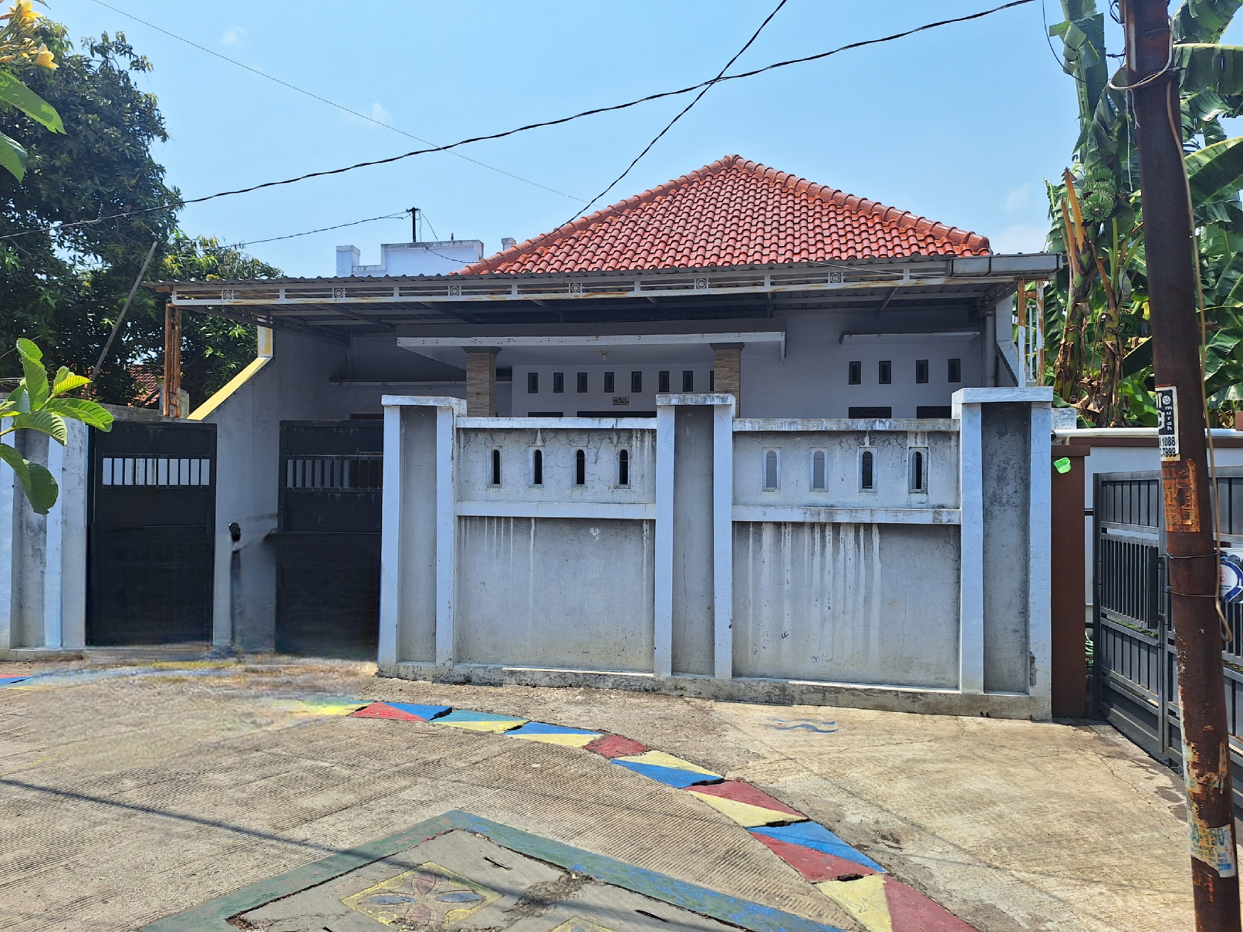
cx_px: 622
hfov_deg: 73.9
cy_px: 466
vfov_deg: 58.9
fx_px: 826
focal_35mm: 23
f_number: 1.8
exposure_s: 1/5000
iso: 40
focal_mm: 5.54
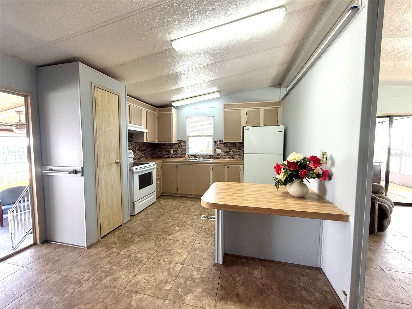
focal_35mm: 14
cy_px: 154
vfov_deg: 85.7
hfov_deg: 102.1
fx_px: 167
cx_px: 206
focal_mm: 2.22
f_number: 2.2
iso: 250
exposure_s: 1/120
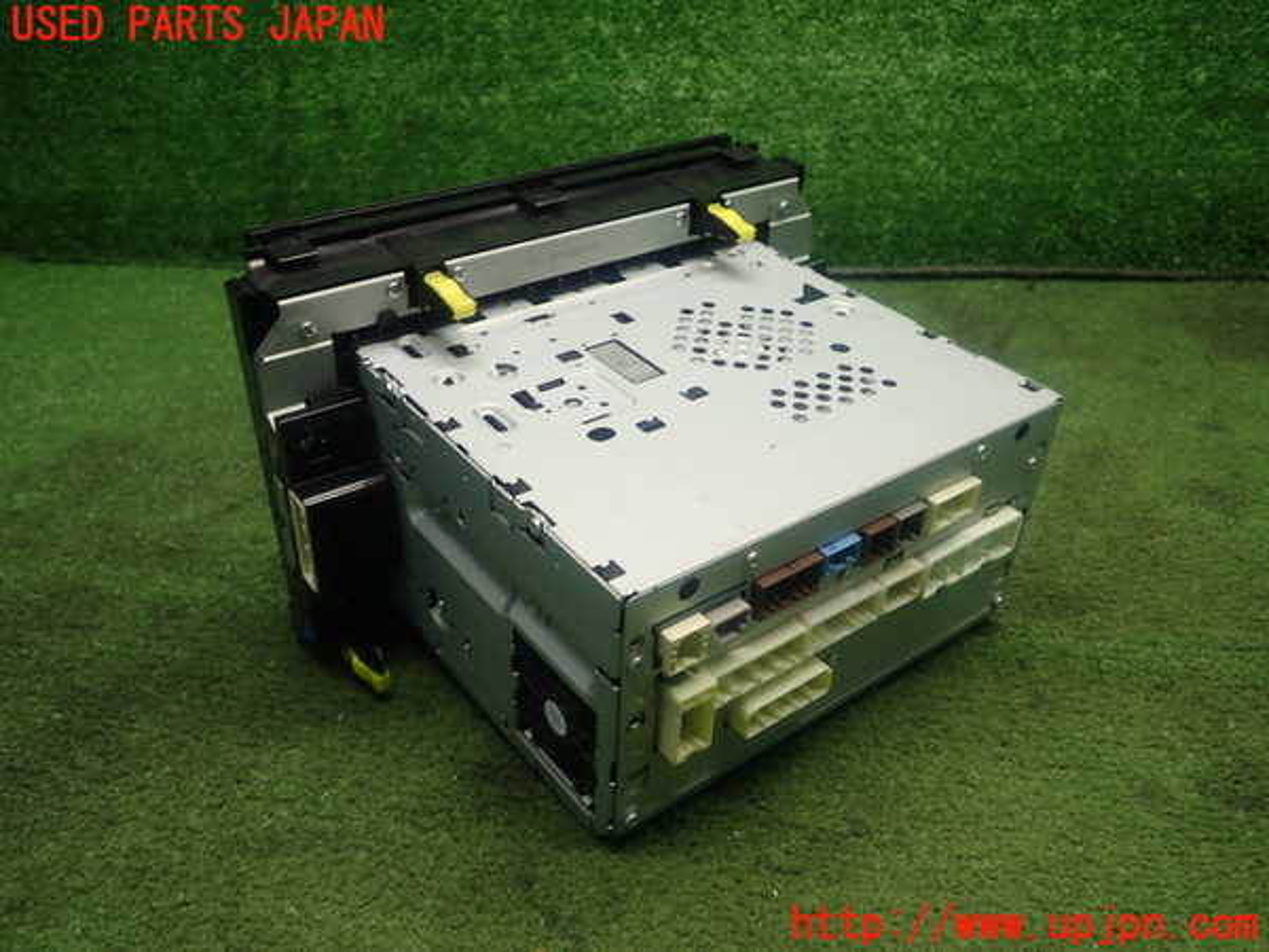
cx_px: 634
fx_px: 1100
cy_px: 476
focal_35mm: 30
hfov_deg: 60.0
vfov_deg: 46.8
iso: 200
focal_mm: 5.4
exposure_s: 1/60
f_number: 2.3
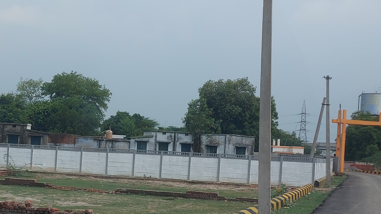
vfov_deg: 18.2
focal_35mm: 66
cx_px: 95
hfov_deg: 31.3
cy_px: 141
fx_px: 667
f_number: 1.8
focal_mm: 5.23
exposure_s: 1/1341
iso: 32
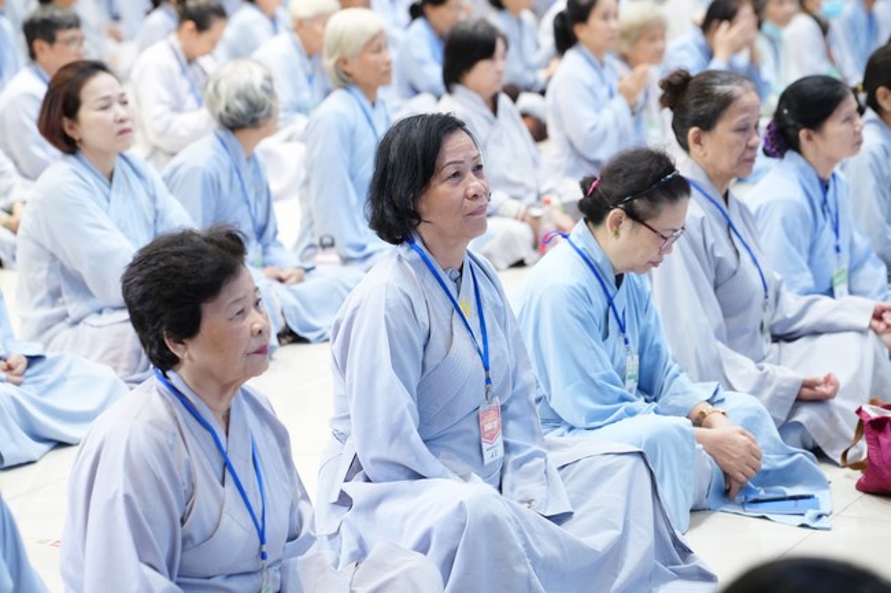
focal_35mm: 102
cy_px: 296
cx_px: 446
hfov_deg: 20.0
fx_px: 2524
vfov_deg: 13.4
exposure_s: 1/60
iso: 3200
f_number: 4.5
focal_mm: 102
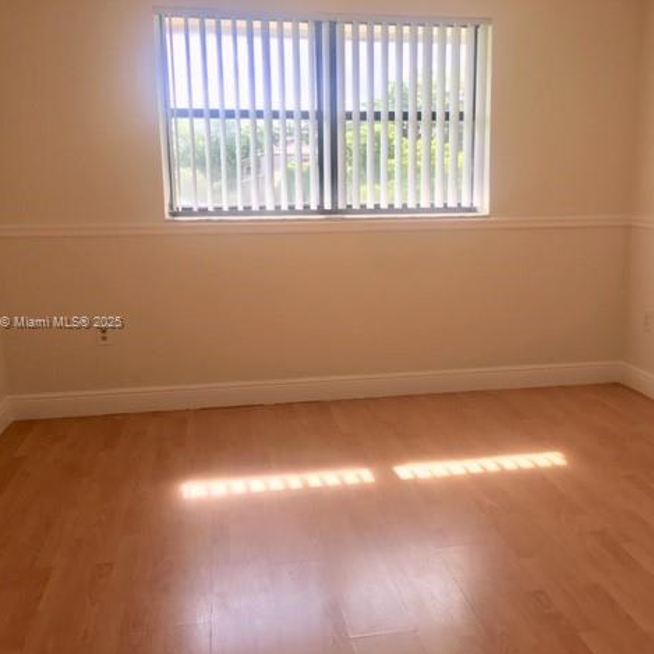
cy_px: 324
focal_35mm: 35
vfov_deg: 47.2
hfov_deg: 47.1
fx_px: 748
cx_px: 375
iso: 25
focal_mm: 4.15
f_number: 2.2
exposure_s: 1/120
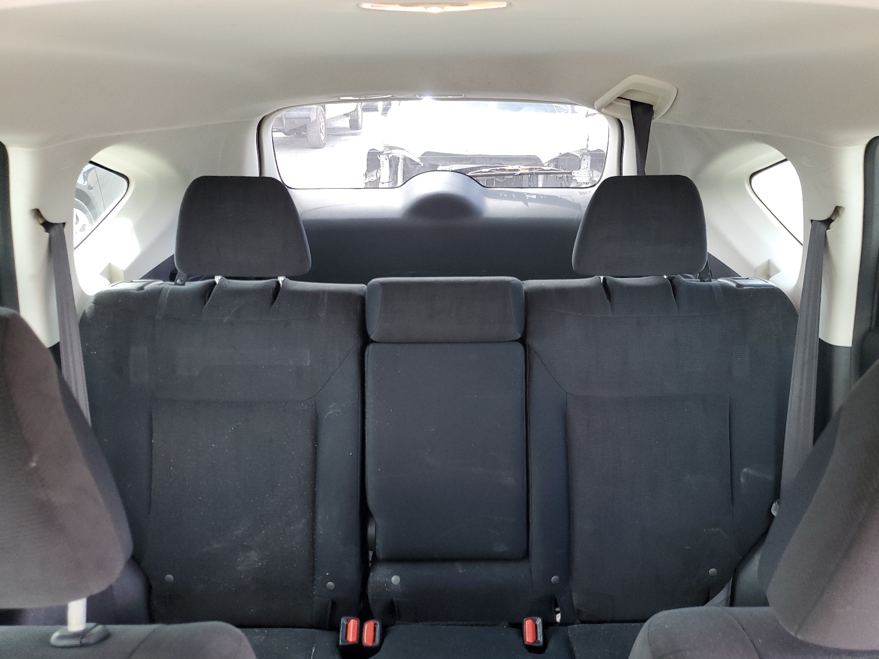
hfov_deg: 65.3
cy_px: 328
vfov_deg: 51.4
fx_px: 686
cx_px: 456
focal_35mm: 27
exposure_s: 1/60.2
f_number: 1.5
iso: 100
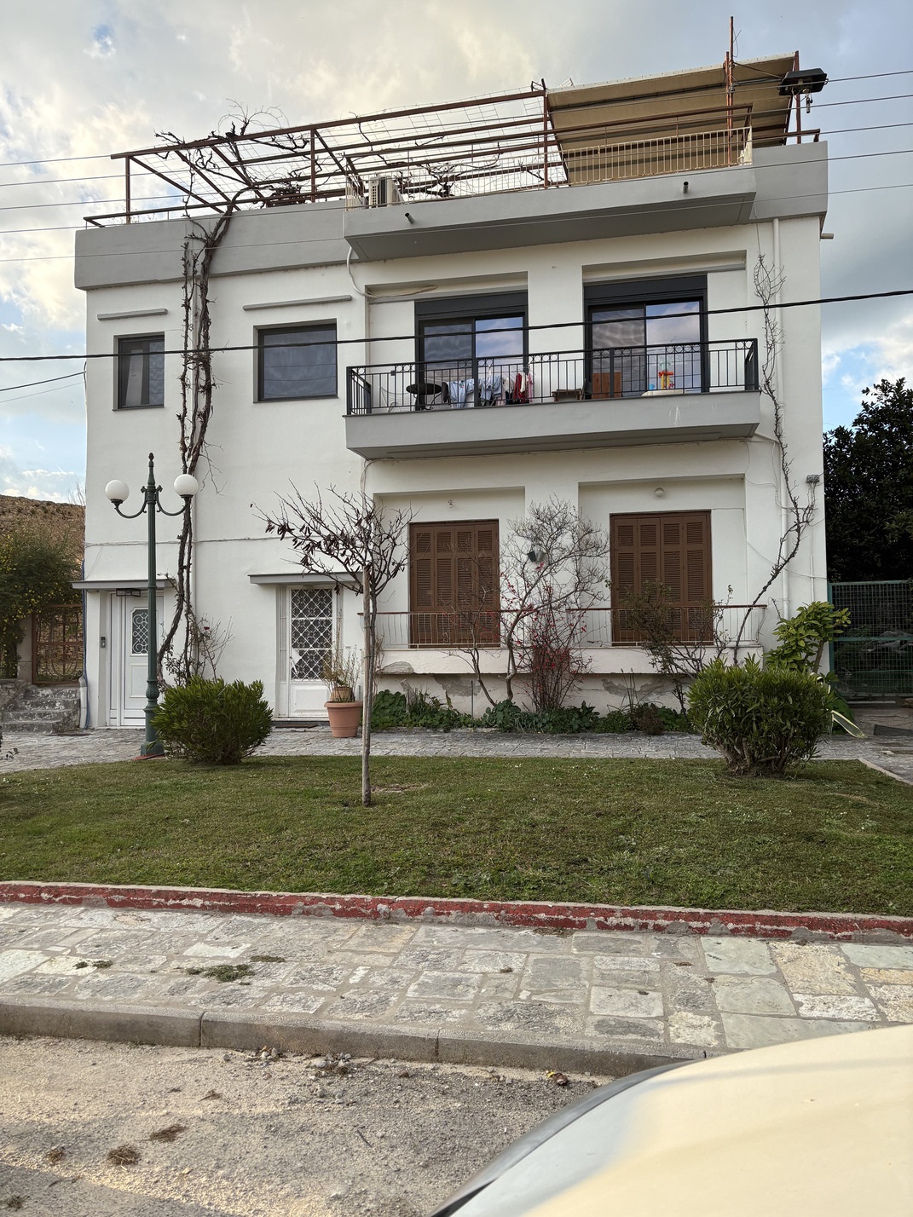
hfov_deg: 53.1
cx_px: 456
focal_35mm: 26
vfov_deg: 67.3
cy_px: 608
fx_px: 914
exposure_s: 1/1032
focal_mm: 5.96
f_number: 1.6
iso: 64
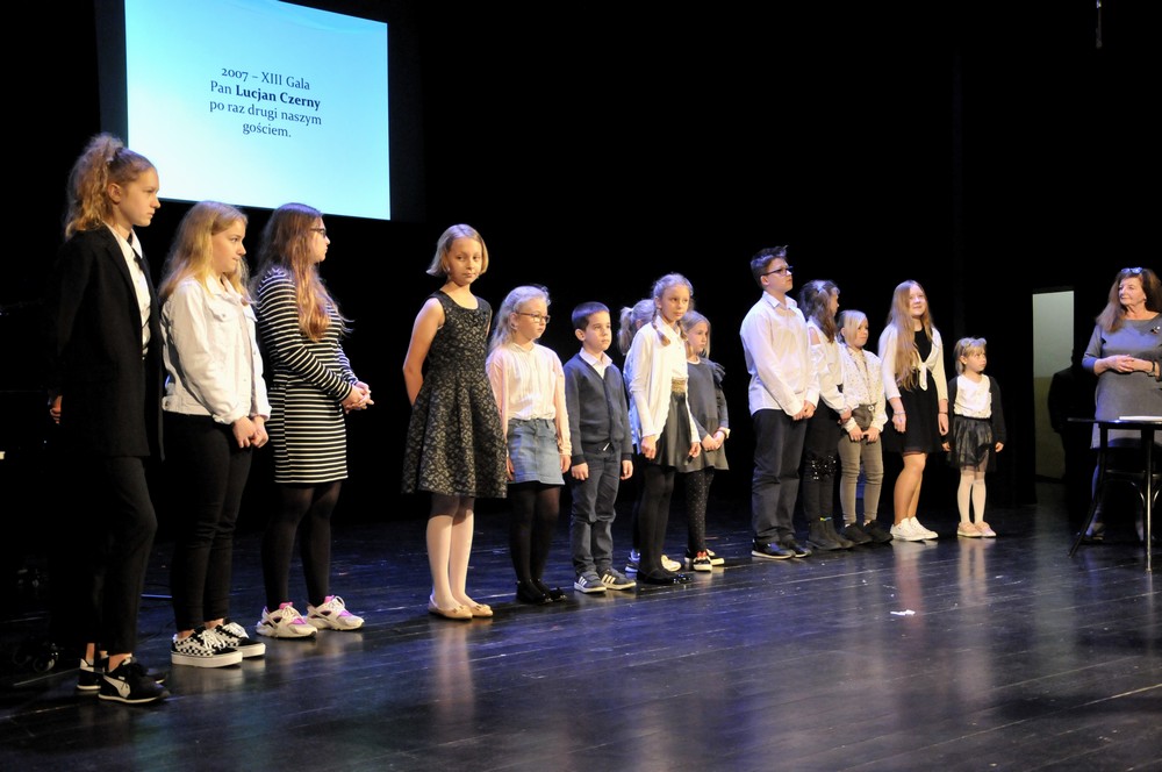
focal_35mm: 42
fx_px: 1354
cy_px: 386
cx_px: 581
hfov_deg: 46.5
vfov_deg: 31.8
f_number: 4
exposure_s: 1/30
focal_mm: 28
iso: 2000
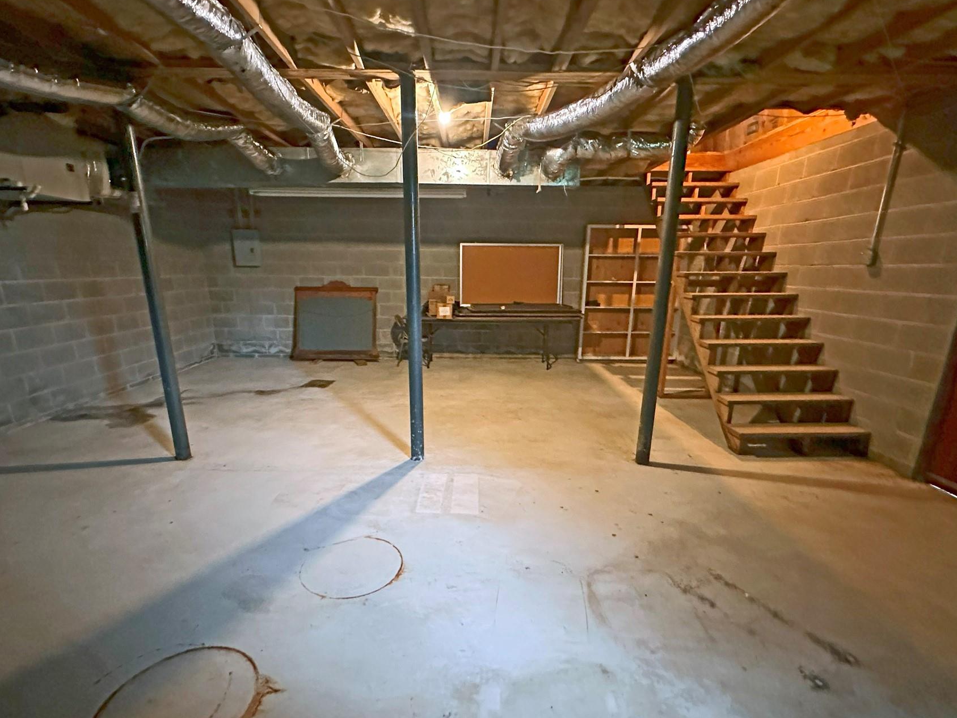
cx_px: 471
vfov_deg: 74.4
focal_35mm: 17
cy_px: 401
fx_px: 470
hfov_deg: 91.0
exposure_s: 1/30
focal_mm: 2.22
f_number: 2.2
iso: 1250
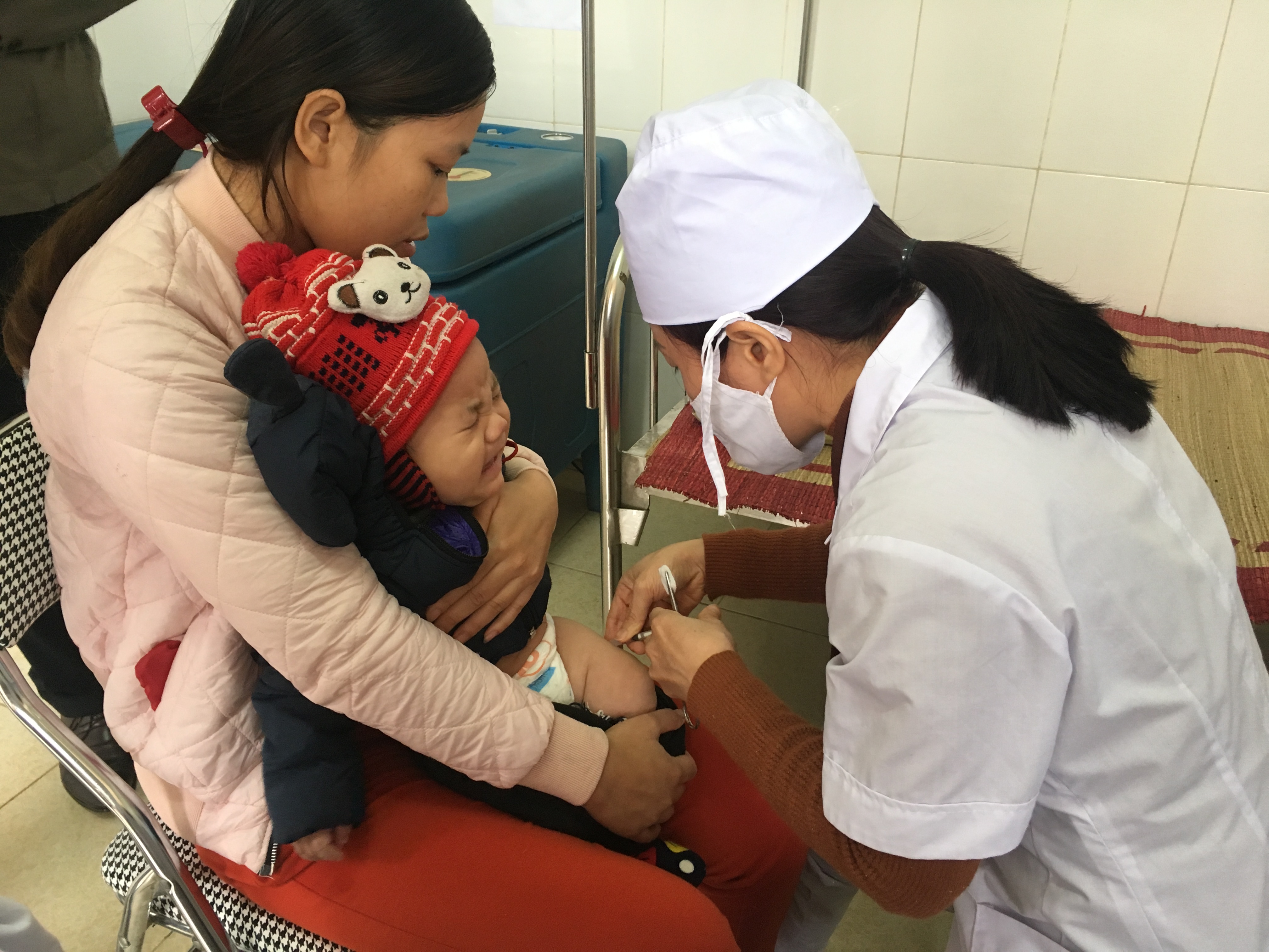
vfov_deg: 48.2
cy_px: 476
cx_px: 634
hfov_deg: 61.7
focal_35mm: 29
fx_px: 1063
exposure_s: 1/33
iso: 160
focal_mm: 4.15
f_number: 2.2
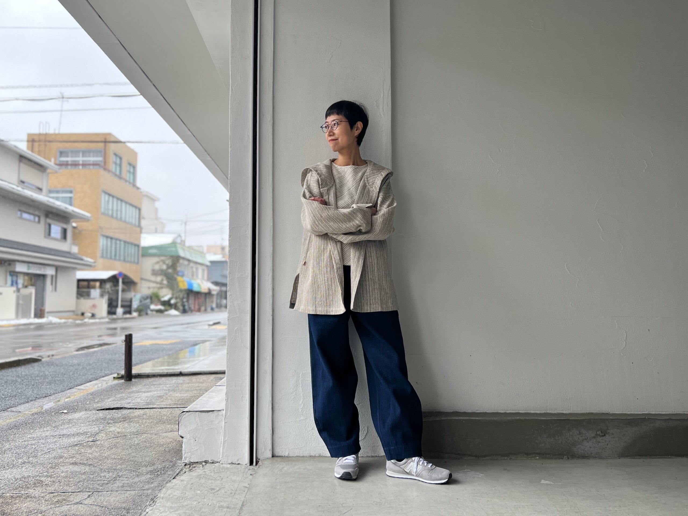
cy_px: 258
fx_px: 517
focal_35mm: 26
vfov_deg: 53.1
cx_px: 344
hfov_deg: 67.3
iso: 40
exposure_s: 1/187
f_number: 1.5
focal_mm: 5.7
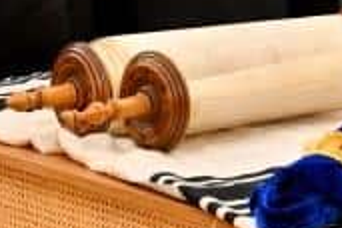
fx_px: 1596
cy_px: -85
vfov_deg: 8.0
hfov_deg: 11.9
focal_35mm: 168
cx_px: 426
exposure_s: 1/160
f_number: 4
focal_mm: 28
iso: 800
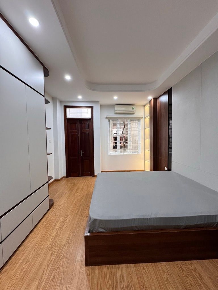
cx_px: 109
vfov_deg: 102.1
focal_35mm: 14
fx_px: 118
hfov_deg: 85.7
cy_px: 145
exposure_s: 1/100
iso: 250
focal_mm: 2.22
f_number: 2.2
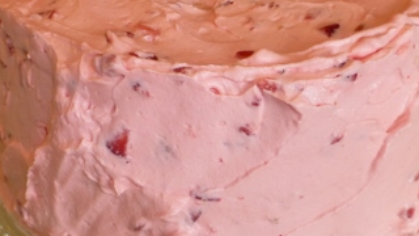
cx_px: 198
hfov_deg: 42.1
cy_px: 104
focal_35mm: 49
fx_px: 544
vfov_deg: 24.4
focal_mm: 5.4
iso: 160
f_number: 3.6
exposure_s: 1/60
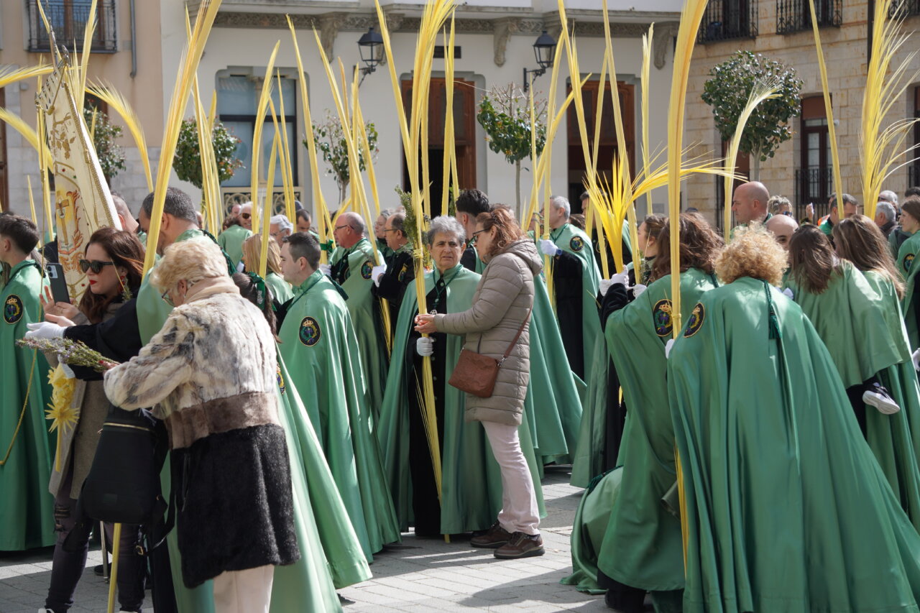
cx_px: 460
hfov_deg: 24.6
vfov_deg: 16.5
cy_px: 306
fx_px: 2108
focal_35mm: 82
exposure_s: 1/500
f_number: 5
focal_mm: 55
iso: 100
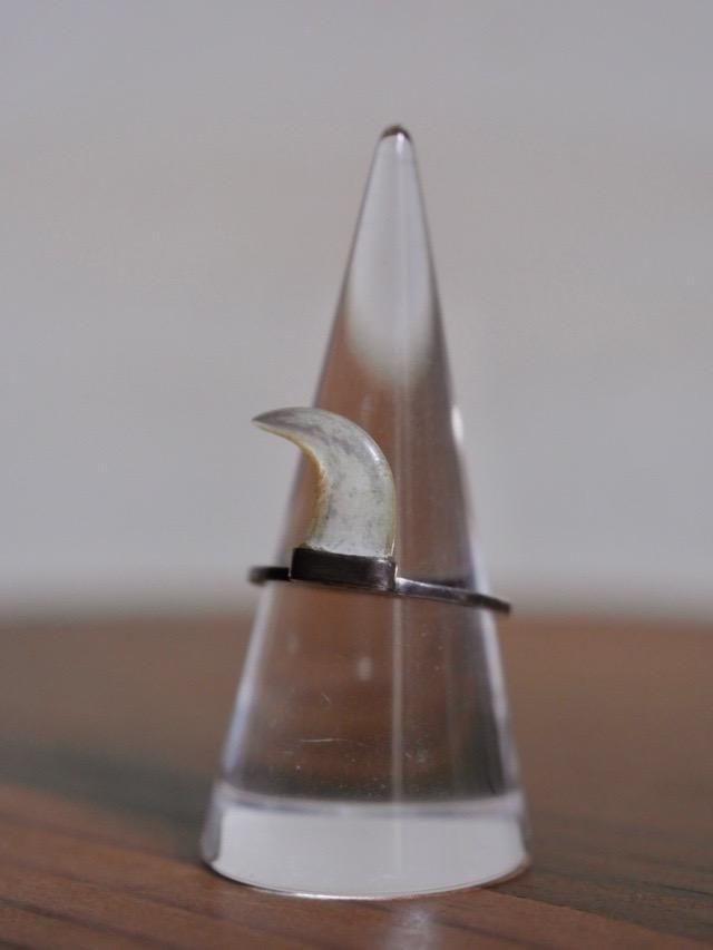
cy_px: 475
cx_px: 356
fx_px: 3295
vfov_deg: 16.4
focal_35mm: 120
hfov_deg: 12.4
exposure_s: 1/125
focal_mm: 60
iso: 800
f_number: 4
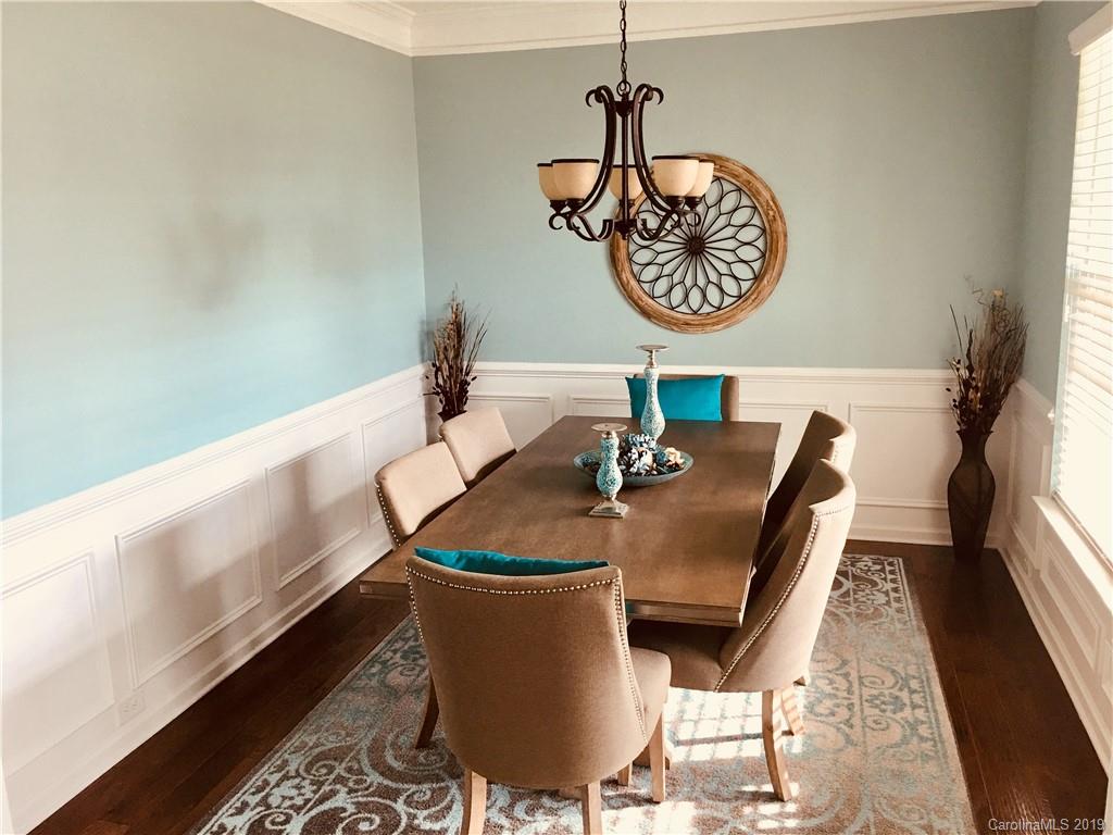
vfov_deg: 48.2
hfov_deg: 61.7
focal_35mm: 29
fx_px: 932
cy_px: 418
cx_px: 556
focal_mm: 4.15
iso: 40
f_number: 2.2
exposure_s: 1/30
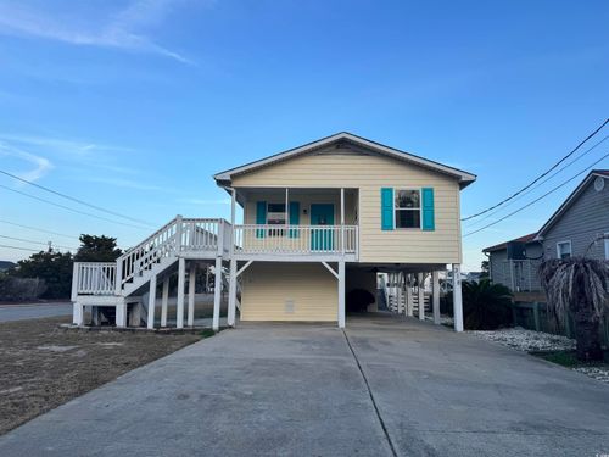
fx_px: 422
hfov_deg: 71.6
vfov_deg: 56.8
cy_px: 228
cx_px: 304
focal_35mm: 24
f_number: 1.78
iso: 80
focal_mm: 6.76
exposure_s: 1/1151
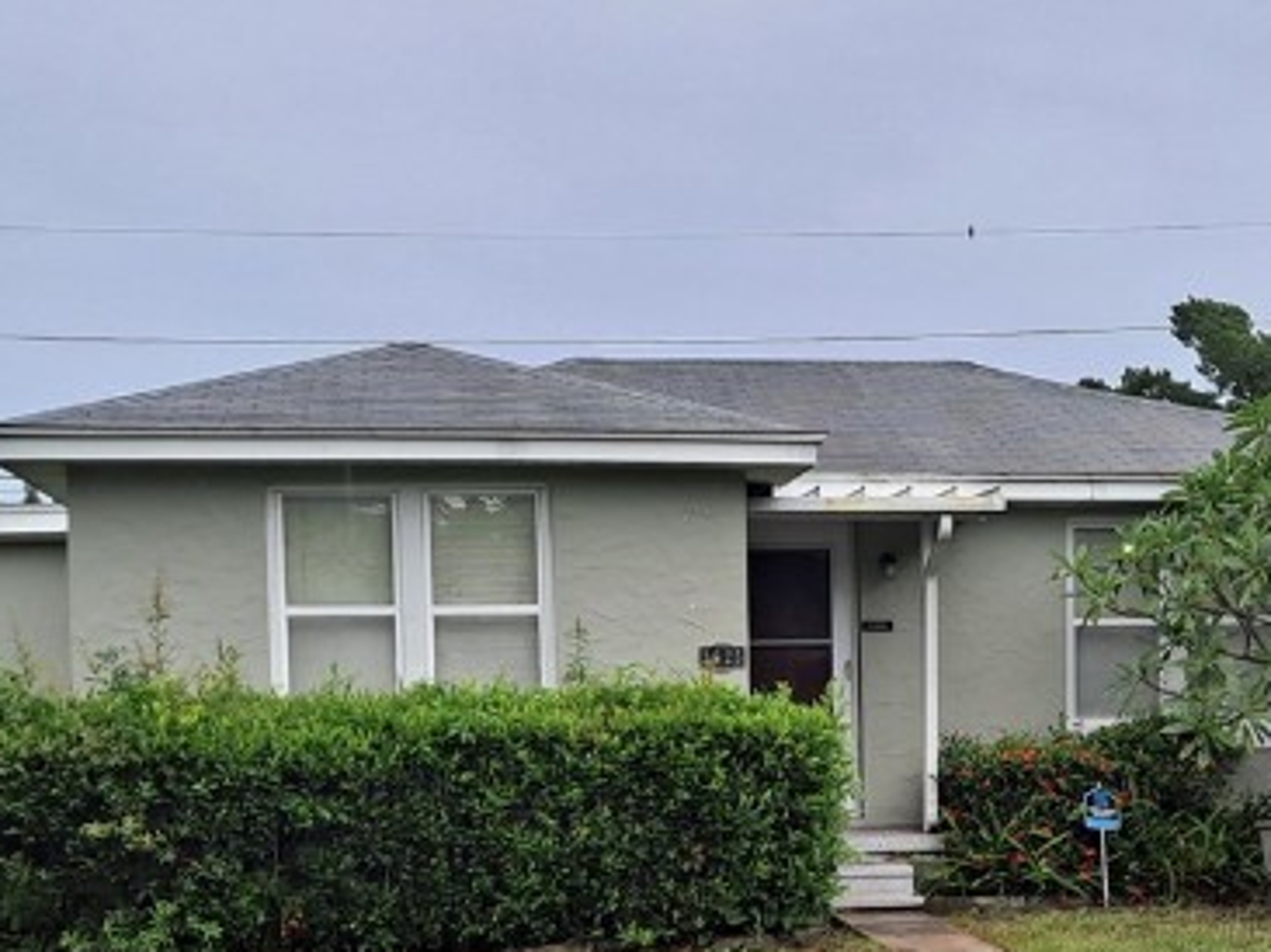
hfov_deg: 27.7
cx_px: 823
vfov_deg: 20.5
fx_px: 2569
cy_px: 883
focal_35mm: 70
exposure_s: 1/256
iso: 32
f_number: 2
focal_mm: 4.6
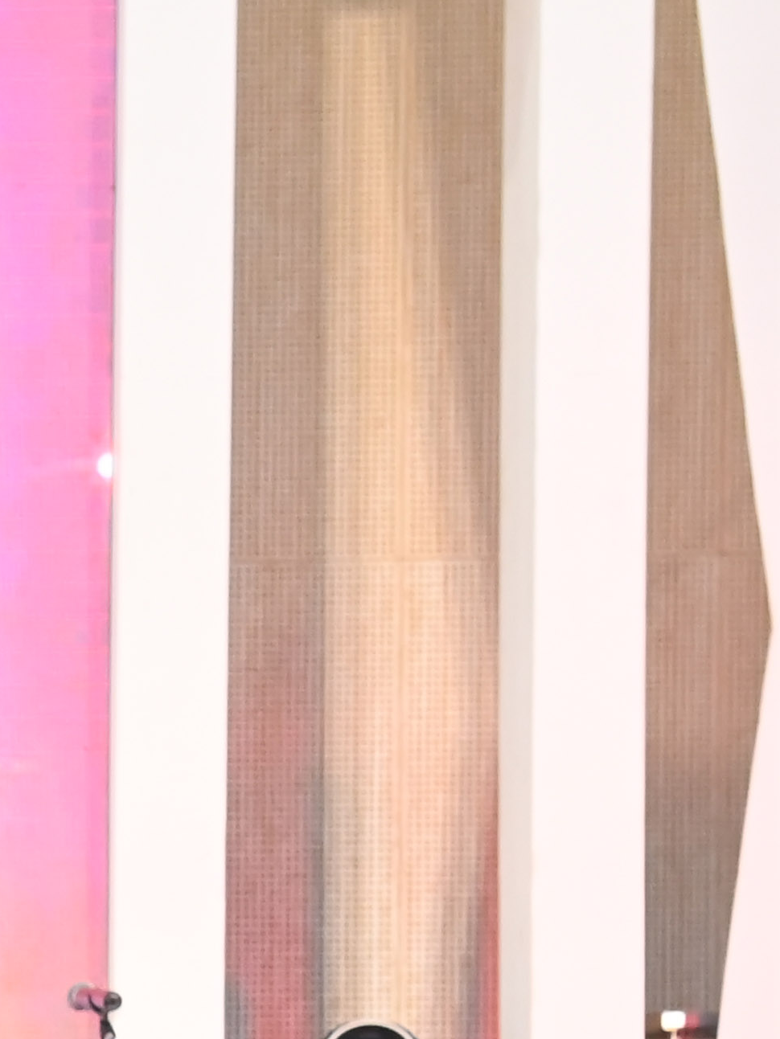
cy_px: 1368
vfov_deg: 9.4
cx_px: -918
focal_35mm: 207
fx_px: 6218
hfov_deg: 6.9
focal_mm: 50
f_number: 6.3
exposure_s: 1/250
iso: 4000
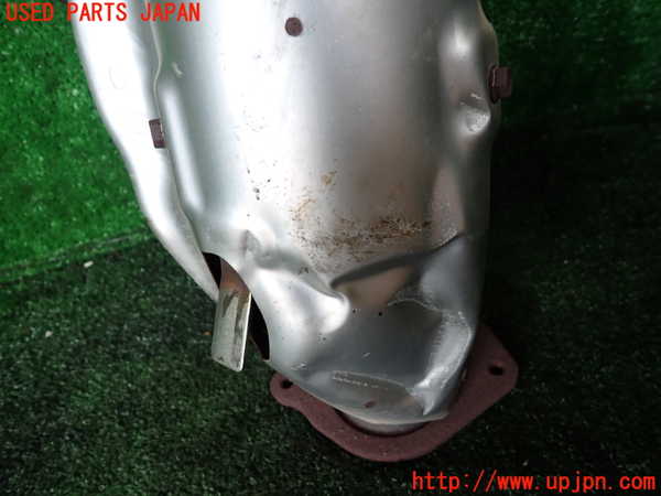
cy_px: 248
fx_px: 477
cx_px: 330
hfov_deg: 69.4
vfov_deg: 54.9
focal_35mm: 25
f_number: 2
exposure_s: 1/60
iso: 125
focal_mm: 4.5
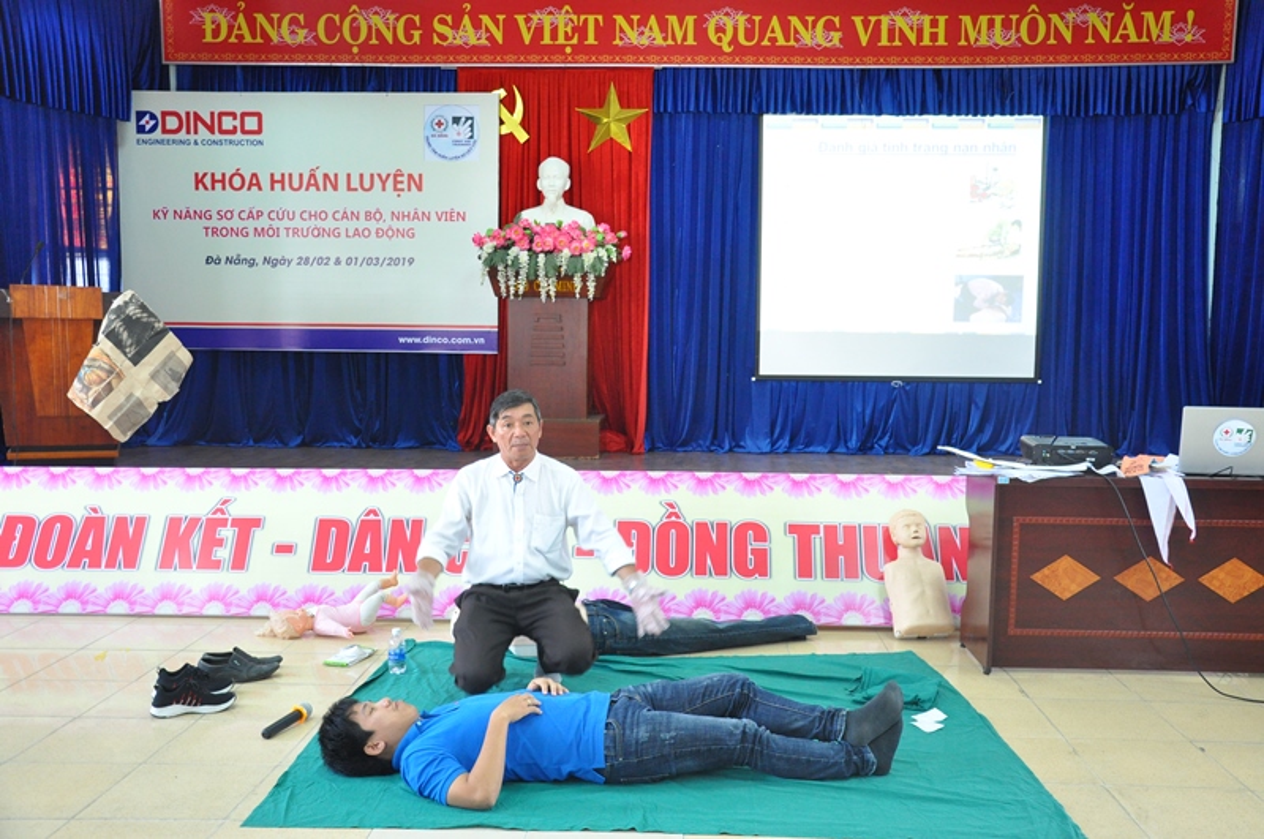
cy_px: 420
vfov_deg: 36.8
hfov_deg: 53.2
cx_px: 632
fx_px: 1262
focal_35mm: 36
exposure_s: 1/30
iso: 1600
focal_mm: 24
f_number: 5
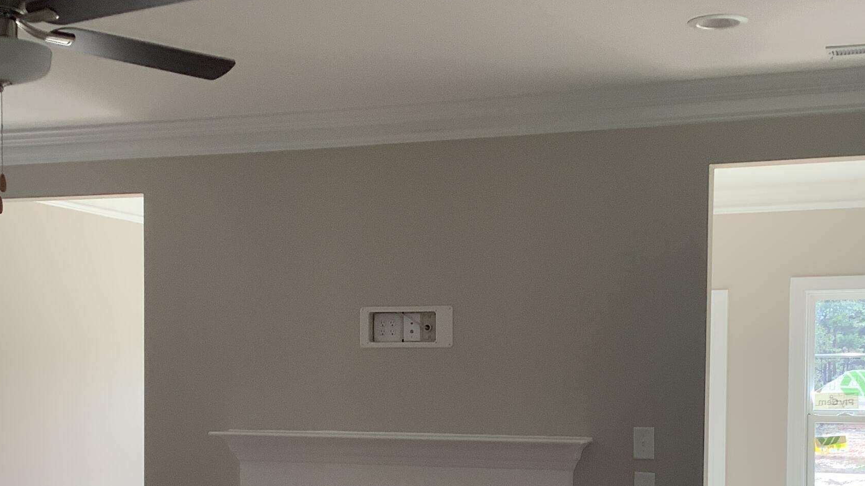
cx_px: 426
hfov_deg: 34.9
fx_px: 1376
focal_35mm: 60
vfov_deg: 19.7
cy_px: 438
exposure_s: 1/120
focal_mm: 3.3
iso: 40
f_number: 2.4
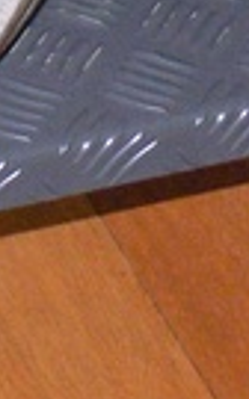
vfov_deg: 5.2
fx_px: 4270
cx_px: -139
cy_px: -464
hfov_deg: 3.3
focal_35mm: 392
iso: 320
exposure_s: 1/30
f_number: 3.2
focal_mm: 13.4
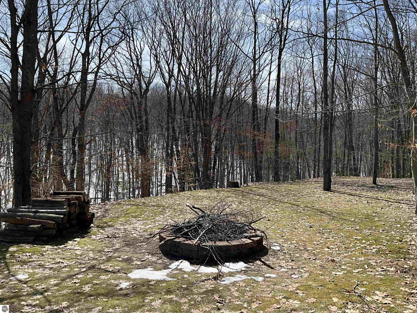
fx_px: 349
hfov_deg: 61.7
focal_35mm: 29
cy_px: 156
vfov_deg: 48.2
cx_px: 208
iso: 25
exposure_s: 1/1730
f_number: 1.8
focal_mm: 3
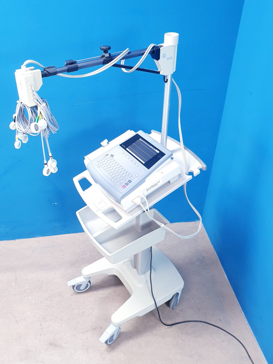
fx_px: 326
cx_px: 120
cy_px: 181
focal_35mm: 31
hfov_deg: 45.3
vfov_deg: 58.4
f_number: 2.4
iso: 250
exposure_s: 1/33
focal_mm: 4.3
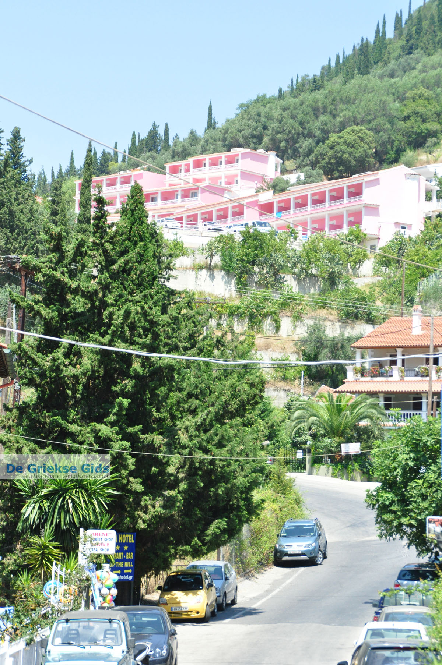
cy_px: 332
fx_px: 1883
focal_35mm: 102
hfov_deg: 13.4
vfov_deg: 20.0
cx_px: 221
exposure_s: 1/640
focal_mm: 68
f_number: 13
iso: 800
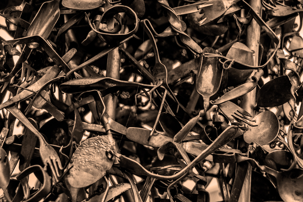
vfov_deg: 17.5
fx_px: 656
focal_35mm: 78
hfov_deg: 26.0
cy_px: 101
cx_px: 152
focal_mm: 52
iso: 400
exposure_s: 1/20
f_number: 5
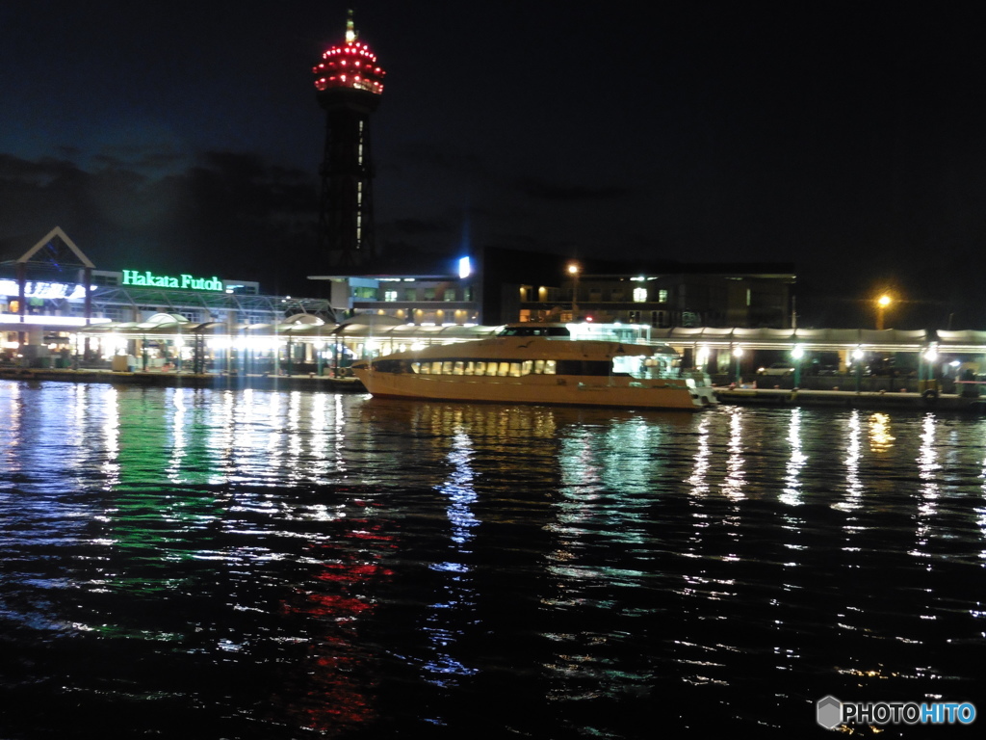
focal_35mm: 34
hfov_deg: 54.0
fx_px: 968
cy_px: 370
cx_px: 493
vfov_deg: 41.8
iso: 500
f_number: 3.7
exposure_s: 1/4
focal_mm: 6.1
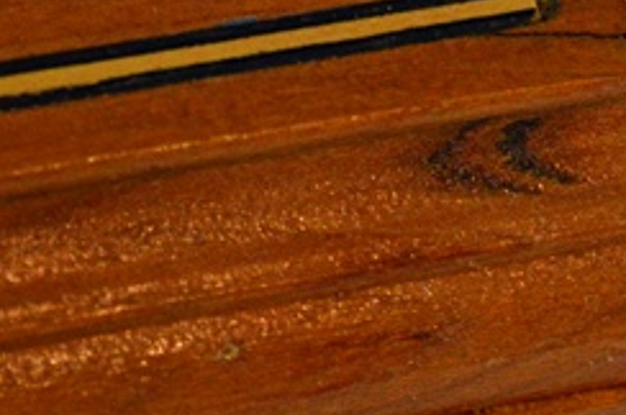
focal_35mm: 320
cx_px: 185
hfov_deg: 6.4
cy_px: -140
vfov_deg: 4.3
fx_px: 5557
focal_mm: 52
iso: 1400
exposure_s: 1/60
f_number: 5.6
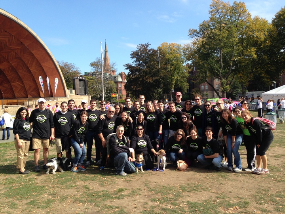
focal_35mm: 33
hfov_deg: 55.4
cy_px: 107
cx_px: 142
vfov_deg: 42.9
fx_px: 272
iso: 50
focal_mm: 4.12
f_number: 2.4
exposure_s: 1/968
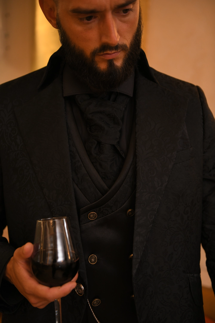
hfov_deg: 28.1
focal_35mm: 48
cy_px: 162
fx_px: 430
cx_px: 108
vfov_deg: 41.1
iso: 1000
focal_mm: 48
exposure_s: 1/250
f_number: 2.8
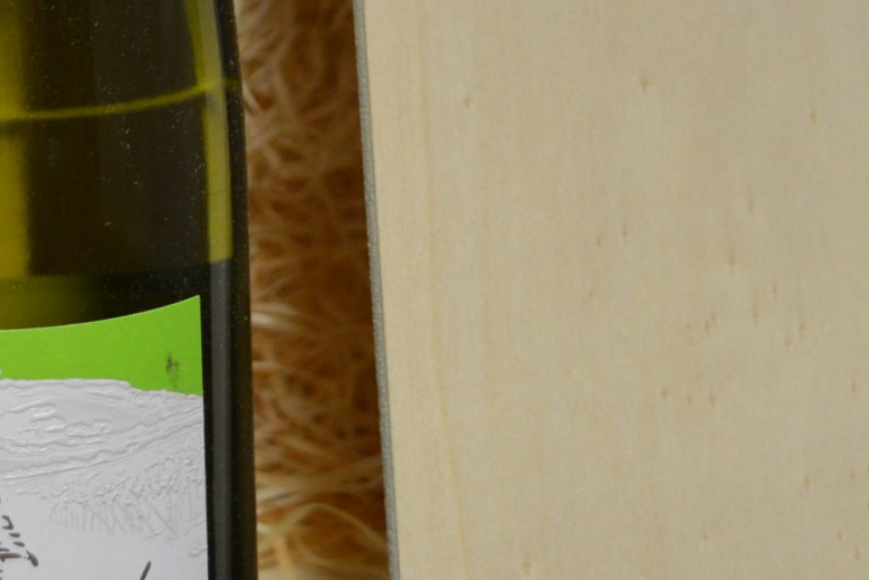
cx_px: 176
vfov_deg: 9.8
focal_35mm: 138
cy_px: -179
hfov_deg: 14.8
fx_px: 3332
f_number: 4.2
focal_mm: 28
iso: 720
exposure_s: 1/15
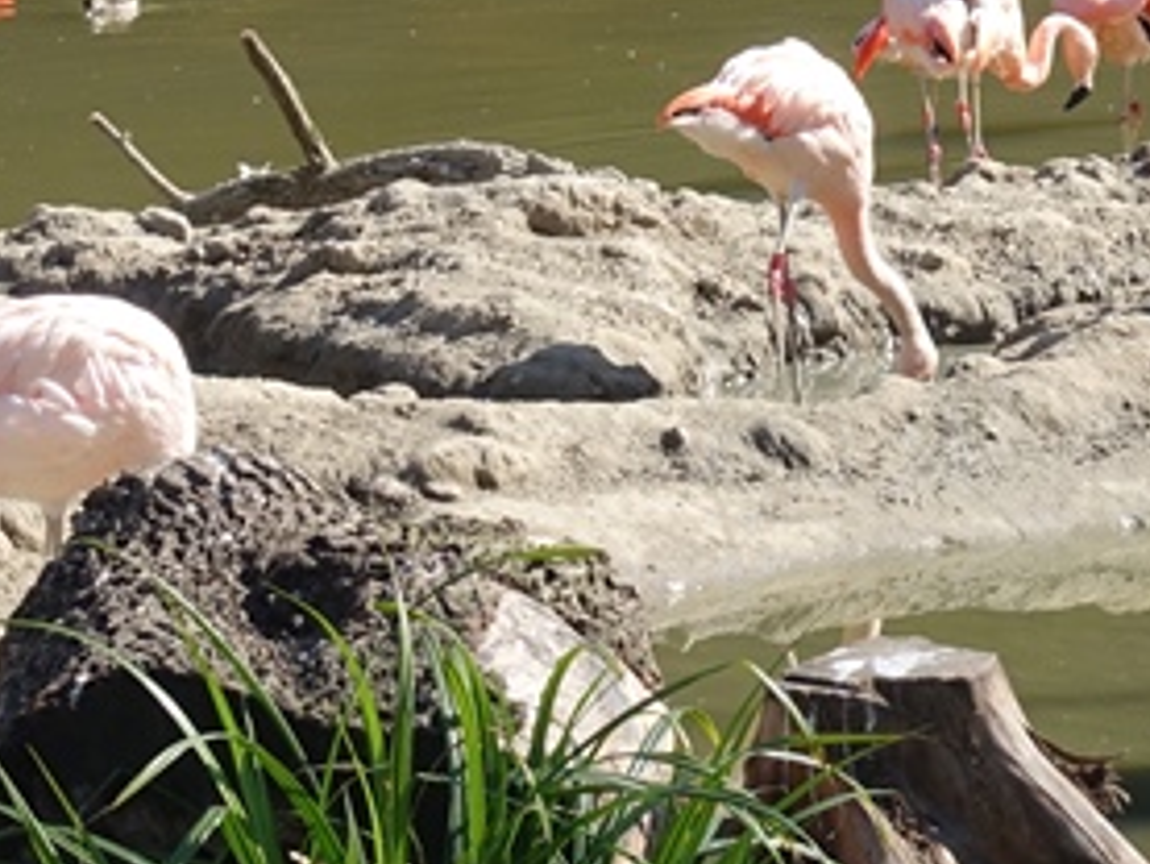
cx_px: 1038
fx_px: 8276
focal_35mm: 249
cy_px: 733
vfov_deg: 6.0
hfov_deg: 7.9
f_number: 5.6
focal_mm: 25.7
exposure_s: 1/200
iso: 125
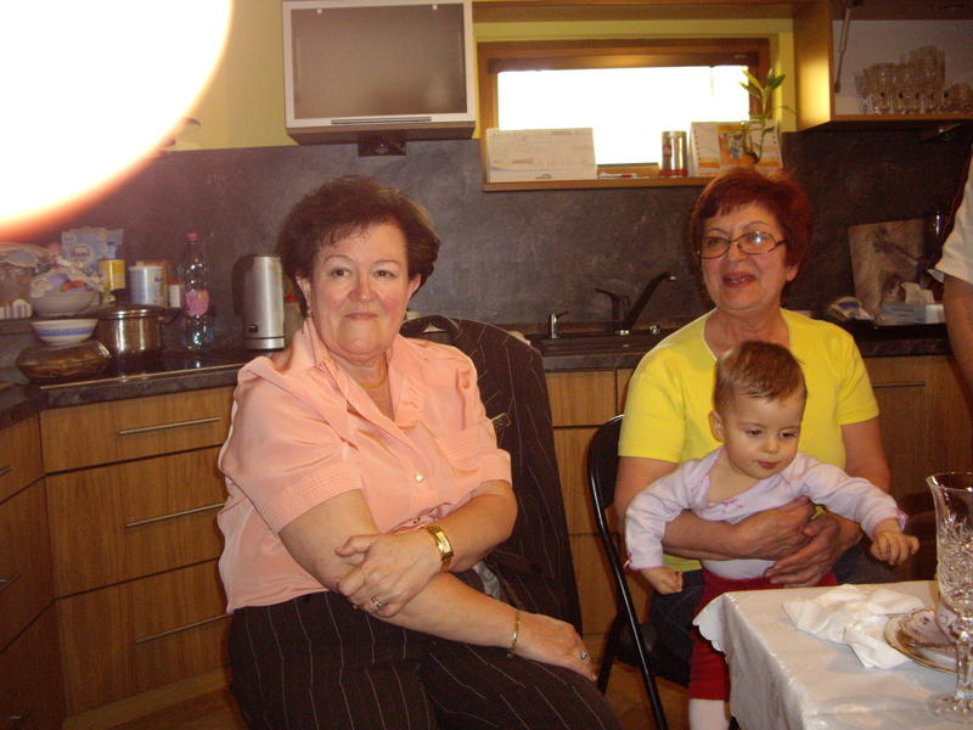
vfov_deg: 37.7
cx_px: 486
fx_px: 1068
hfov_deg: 49.0
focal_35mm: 38
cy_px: 365
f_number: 2.8
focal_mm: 7.9
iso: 400
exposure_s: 1/40
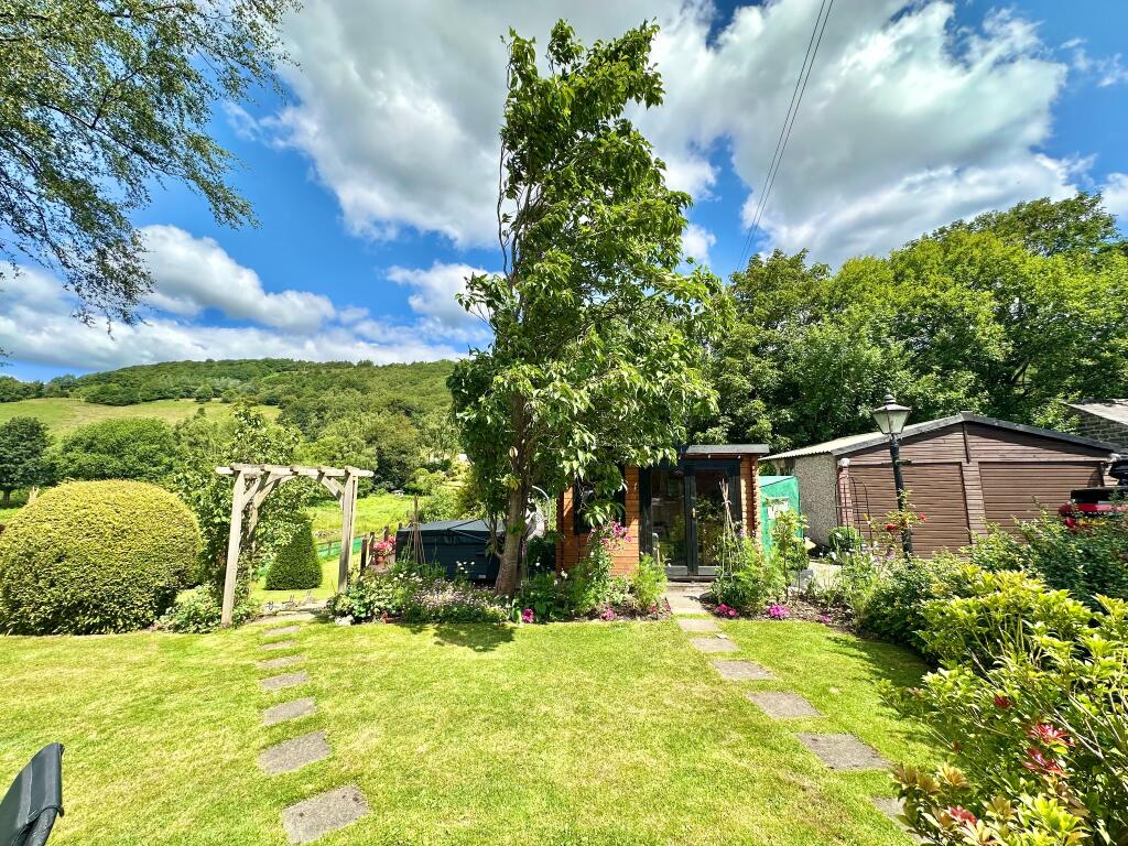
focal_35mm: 14
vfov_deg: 85.7
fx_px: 456
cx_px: 564
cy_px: 423
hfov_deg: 102.1
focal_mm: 2.22
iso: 50
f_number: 2.2
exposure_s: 1/940
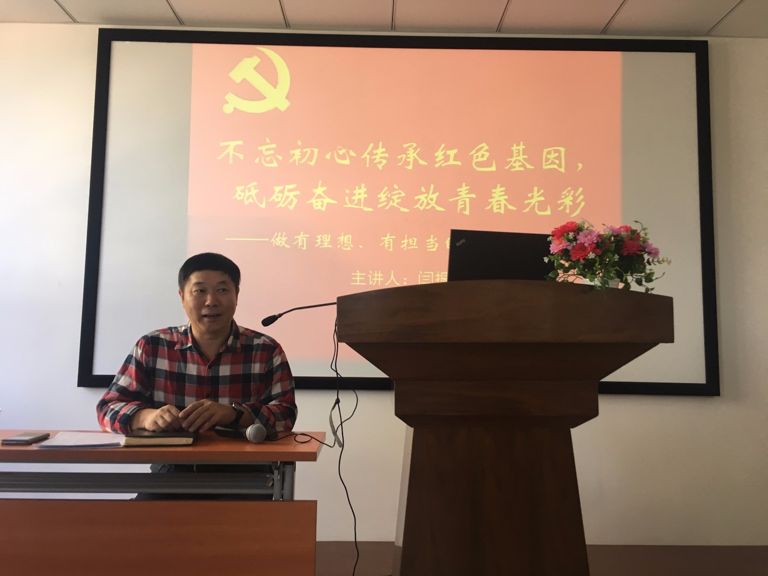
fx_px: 643
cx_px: 384
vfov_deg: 48.2
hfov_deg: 61.7
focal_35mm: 29
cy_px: 288
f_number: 2.2
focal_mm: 4.15
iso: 40
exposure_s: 1/33
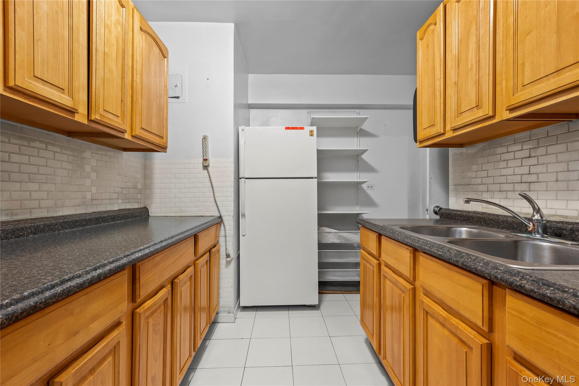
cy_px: 193
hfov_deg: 100.4
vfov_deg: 77.3
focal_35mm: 15
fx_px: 241
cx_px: 290
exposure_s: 1/5
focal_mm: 15
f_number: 8
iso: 800
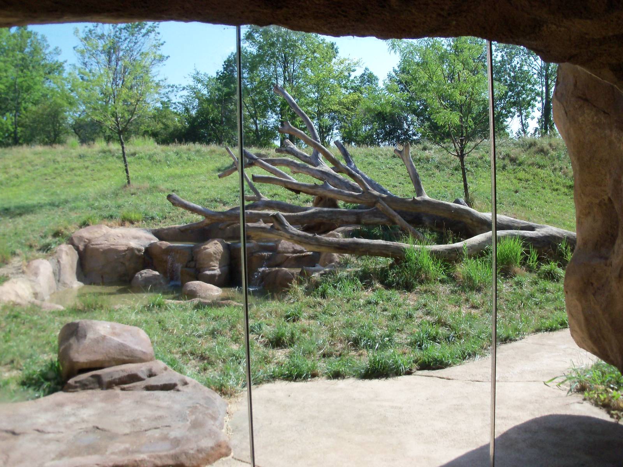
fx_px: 630
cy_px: 234
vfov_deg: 40.7
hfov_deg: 52.6
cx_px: 312
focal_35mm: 35
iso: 80
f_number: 3
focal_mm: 6.3
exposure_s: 1/640
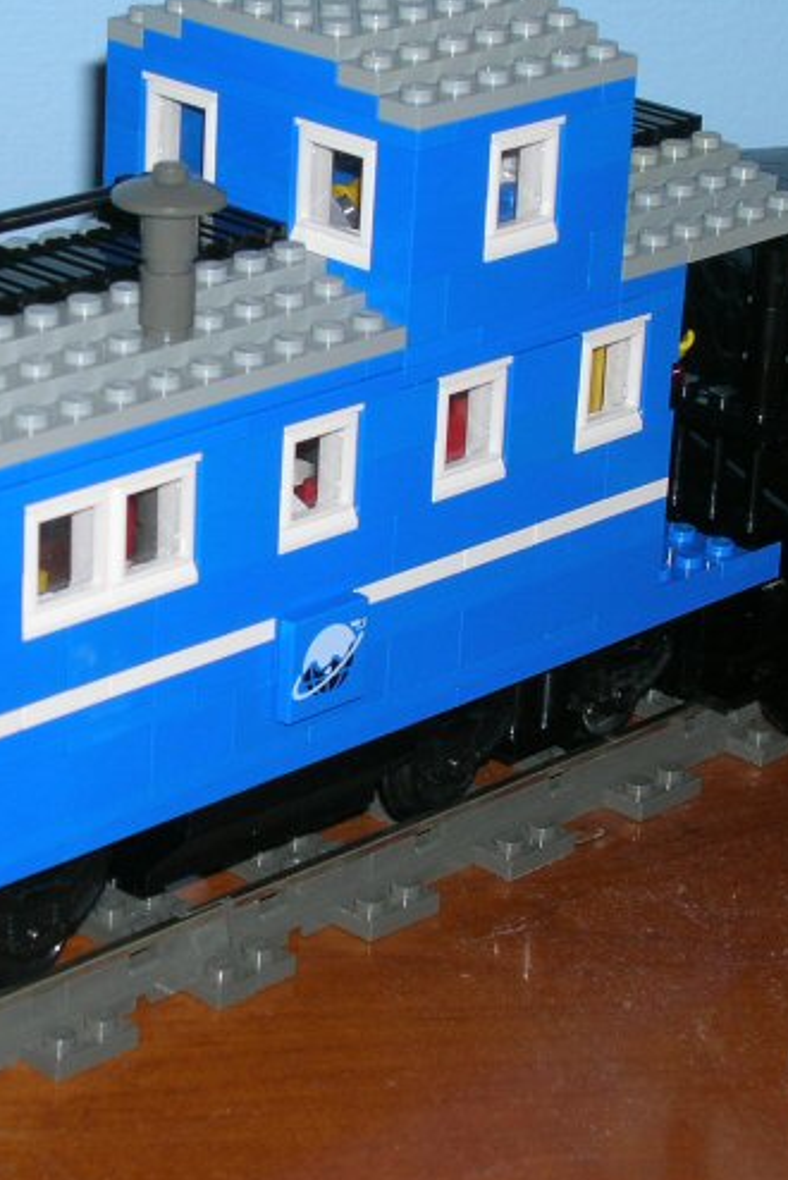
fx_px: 3541
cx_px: 143
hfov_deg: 12.6
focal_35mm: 108
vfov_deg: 18.9
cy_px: 639
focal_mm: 11
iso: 50
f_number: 3.8
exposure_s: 1/60.1
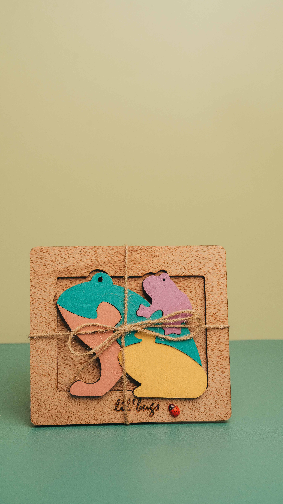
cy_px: 249
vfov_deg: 39.2
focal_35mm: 53
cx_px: 136
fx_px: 707
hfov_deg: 22.6
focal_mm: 50
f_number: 8
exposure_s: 1/250
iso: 1250
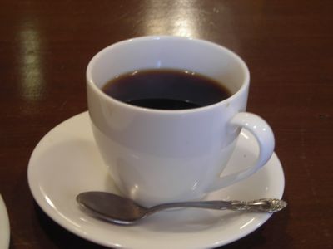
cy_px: 124
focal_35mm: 77
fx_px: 741
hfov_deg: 25.3
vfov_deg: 19.1
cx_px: 166
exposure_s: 1/3.9
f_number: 4.2
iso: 53
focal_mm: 12.7
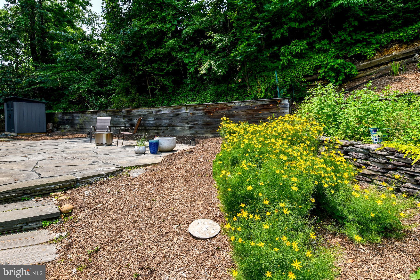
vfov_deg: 67.4
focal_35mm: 18
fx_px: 210
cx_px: 210
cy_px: 140
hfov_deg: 90.0
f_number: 8
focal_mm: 12
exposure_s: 1/250
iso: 125
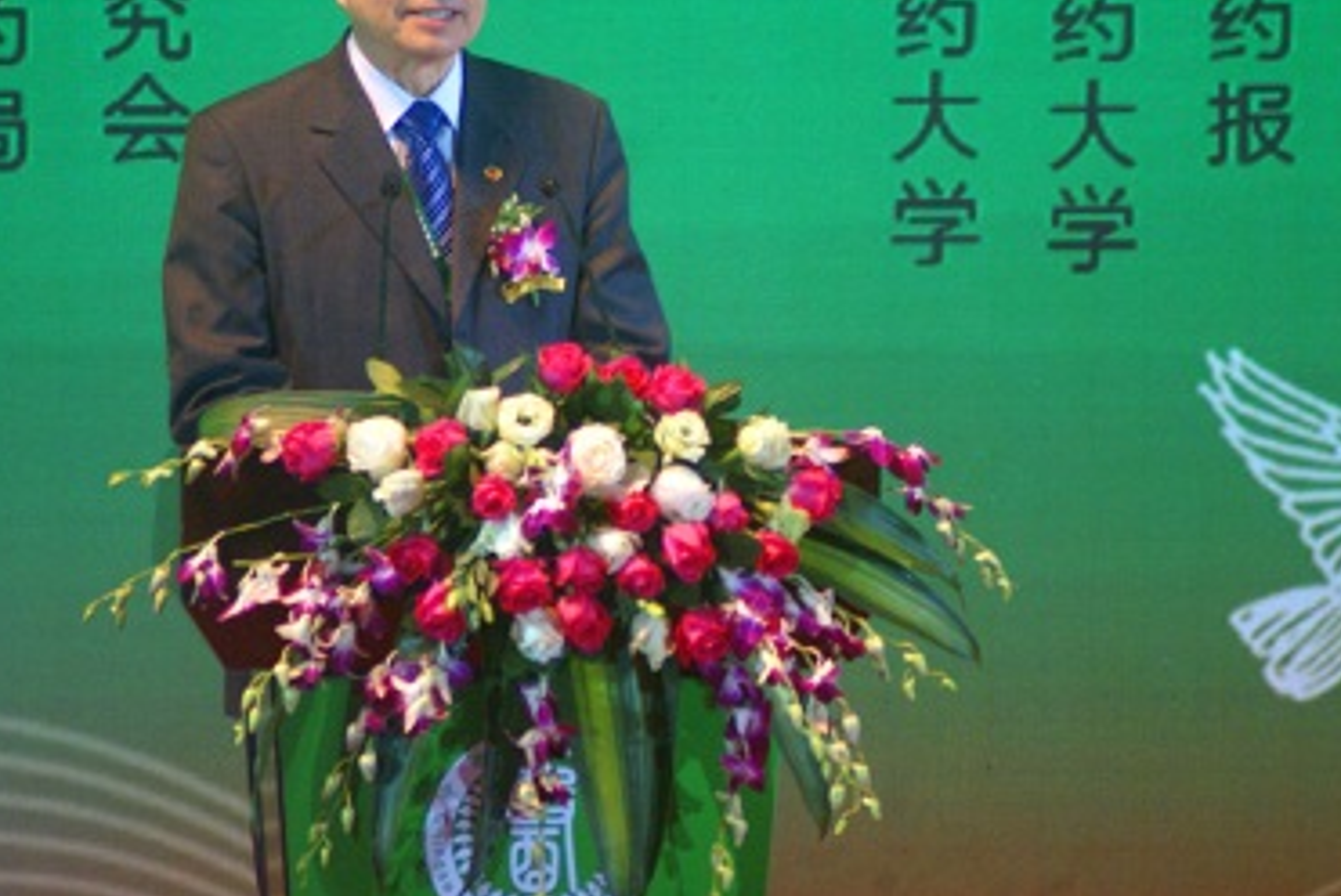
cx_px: 625
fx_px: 22628
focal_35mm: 607
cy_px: 303
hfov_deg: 3.4
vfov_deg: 2.3
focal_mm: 300
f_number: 5.6
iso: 800
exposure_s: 1/60
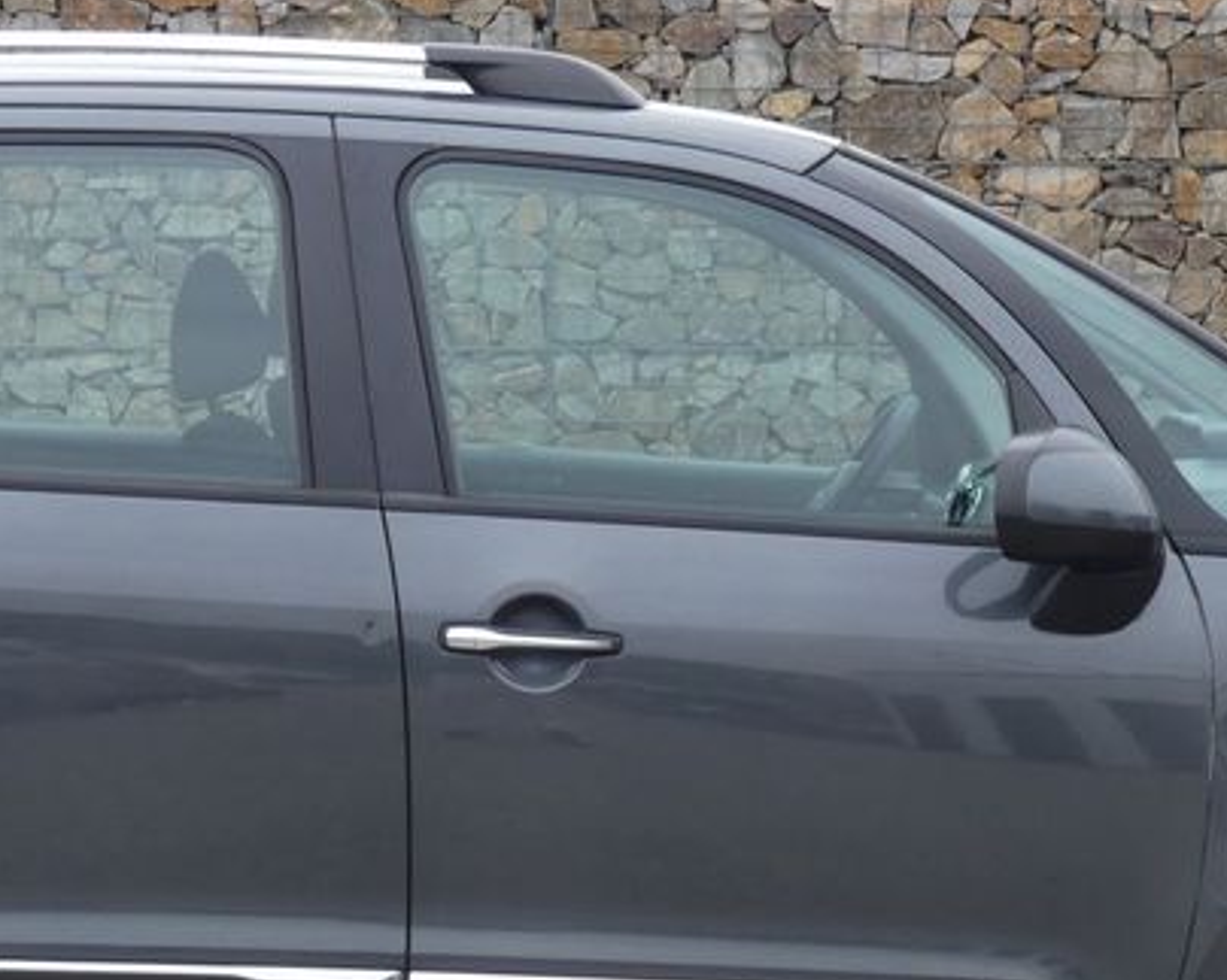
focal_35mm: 156
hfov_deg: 12.4
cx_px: 571
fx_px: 5664
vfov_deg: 9.9
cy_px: 707
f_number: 5.6
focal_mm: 11.3
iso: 80
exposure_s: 1/80
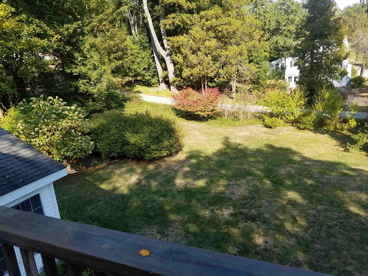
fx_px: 276
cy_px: 138
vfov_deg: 53.1
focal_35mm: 26
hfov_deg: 67.3
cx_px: 184
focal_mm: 4.2
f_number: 1.7
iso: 50
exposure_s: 1/772
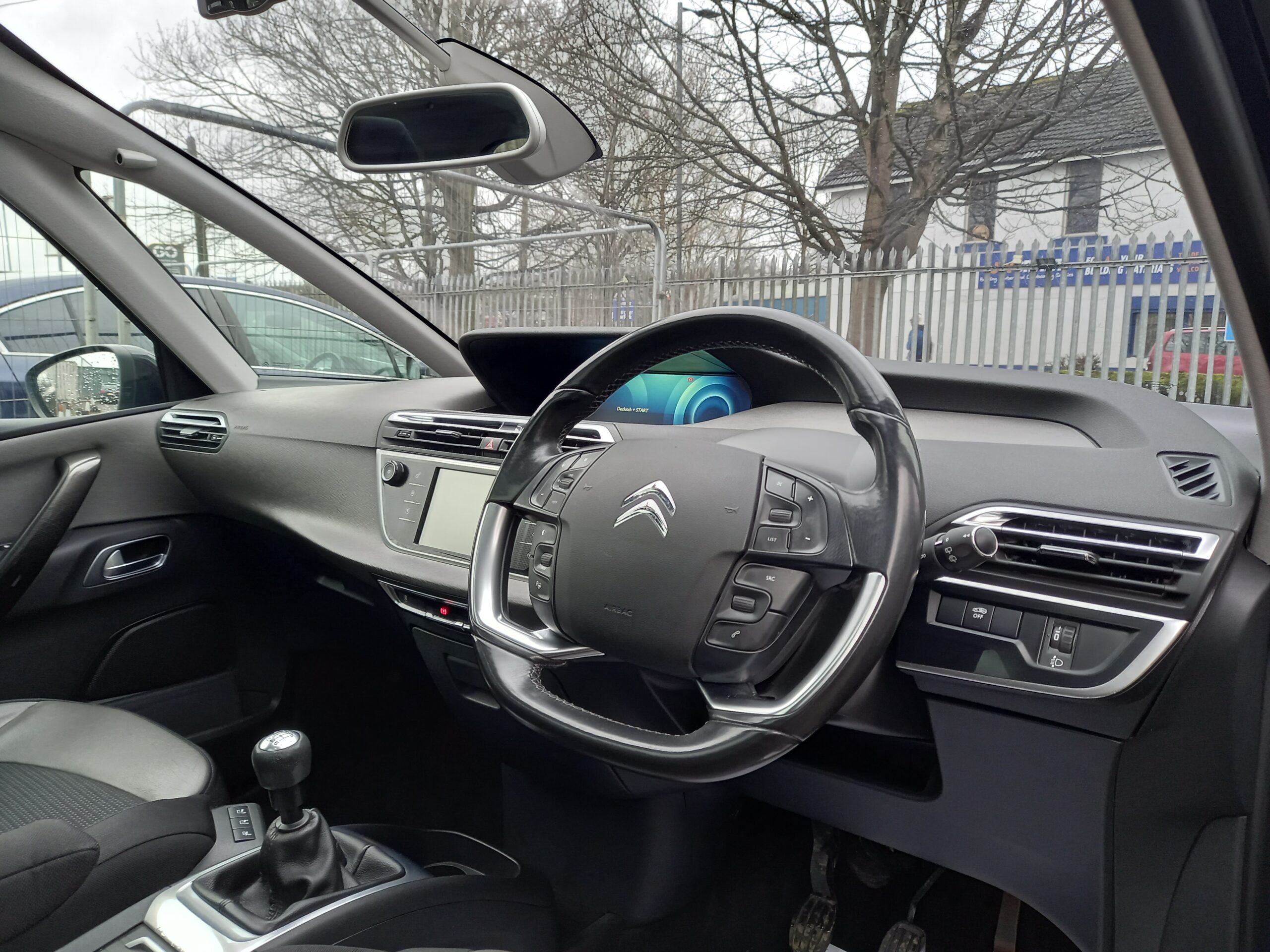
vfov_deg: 54.9
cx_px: 635
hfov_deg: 69.4
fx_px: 917
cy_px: 476
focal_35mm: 25
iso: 100
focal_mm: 4.6
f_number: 2
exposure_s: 1/60
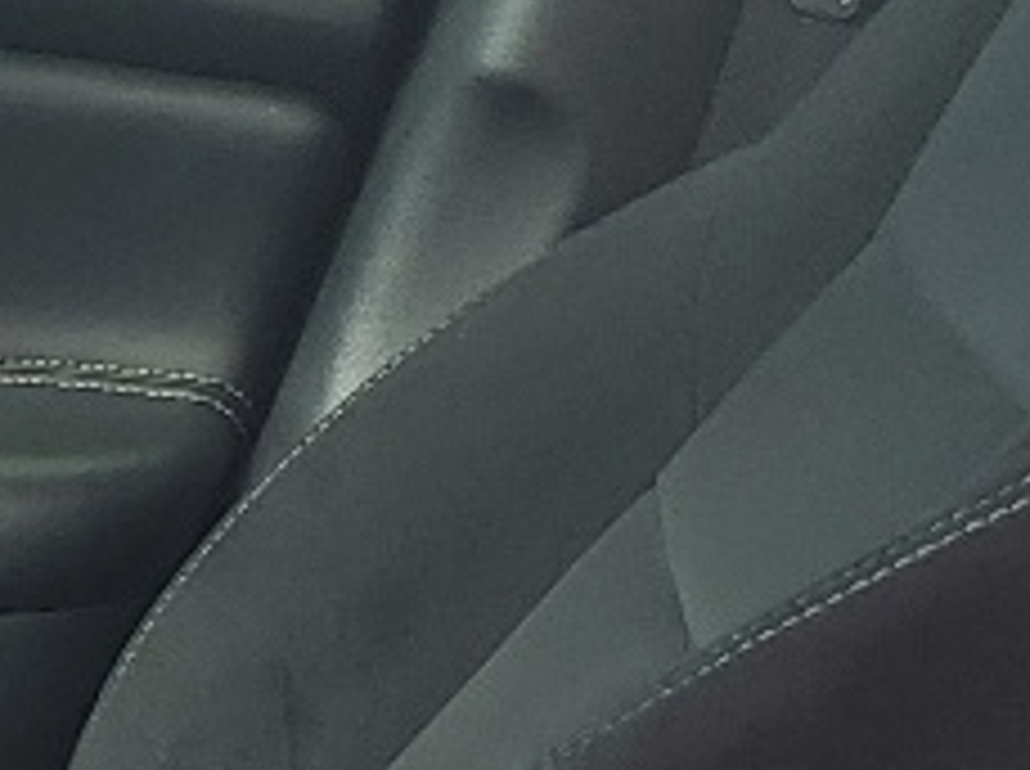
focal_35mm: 182
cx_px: -1619
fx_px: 5407
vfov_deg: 7.7
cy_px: 1707
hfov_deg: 9.4
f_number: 1.5
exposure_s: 1/233
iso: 50
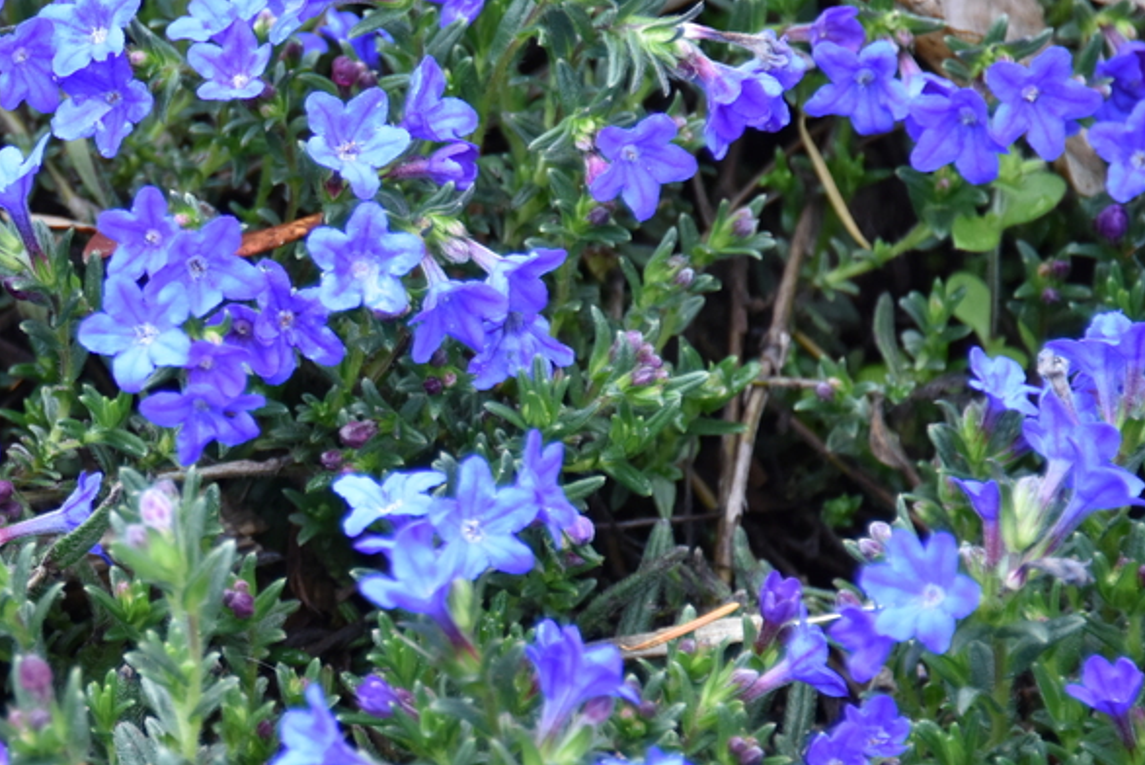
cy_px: 451
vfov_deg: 2.1
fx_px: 20810
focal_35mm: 654
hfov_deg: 3.1
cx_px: -35
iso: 1400
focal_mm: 300
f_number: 5.6
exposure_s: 1/640
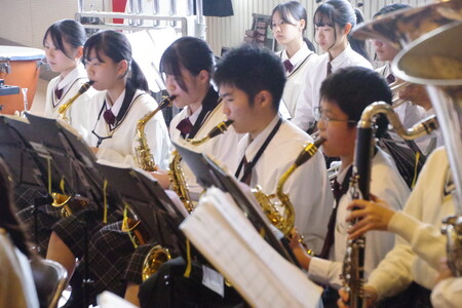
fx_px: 1694
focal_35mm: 132
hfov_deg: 15.5
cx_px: 231
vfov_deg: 10.4
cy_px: 154
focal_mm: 88
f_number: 6.3
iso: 25600
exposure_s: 1/320
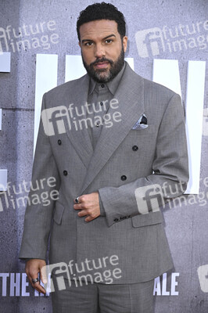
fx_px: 781
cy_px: 156
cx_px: 104
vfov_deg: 22.6
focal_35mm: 90
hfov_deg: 15.2
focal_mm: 90
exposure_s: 1/250
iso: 800
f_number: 6.3
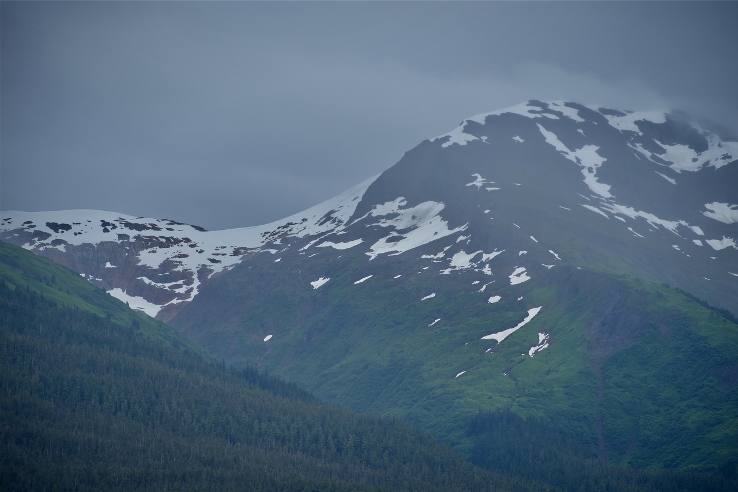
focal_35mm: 195
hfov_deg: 10.5
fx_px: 3998
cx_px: 369
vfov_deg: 7.0
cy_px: 246
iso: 100
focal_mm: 195
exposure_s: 1/400
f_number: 8
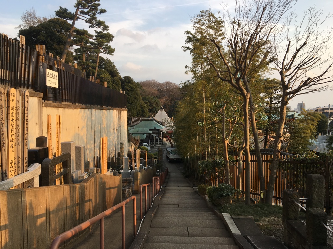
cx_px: 166
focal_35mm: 29
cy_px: 124
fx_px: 279
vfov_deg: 48.2
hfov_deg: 61.7
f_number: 2.2
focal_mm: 4.15
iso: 25
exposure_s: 1/382
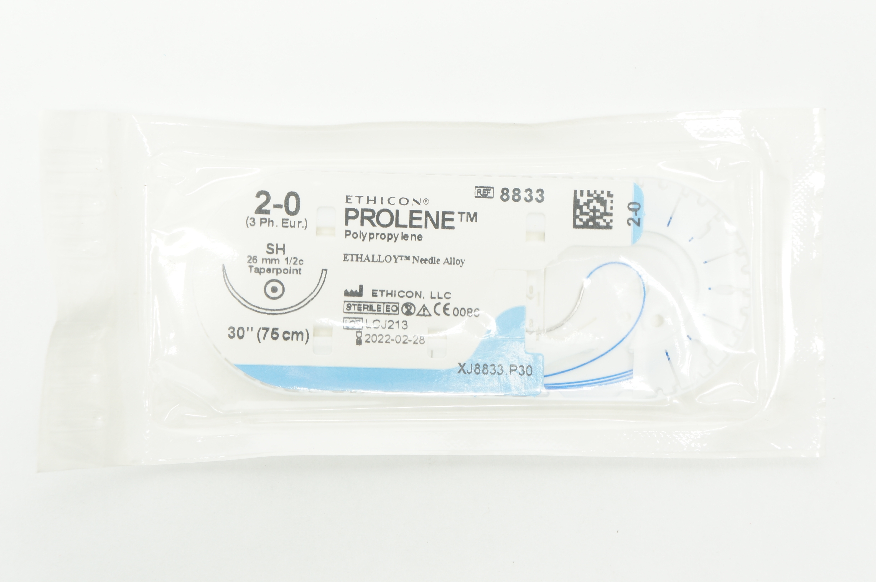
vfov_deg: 22.0
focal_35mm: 62
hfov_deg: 32.7
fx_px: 1495
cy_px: 291
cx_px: 438
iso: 400
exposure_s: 1/30
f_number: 5.6
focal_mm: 41
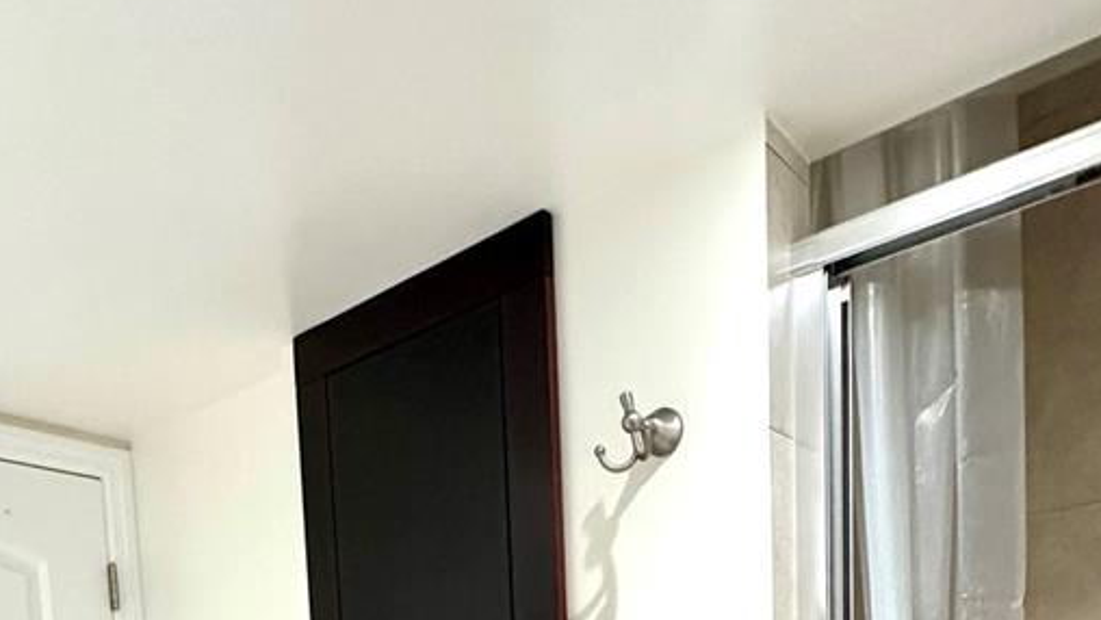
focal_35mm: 36
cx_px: 503
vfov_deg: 26.0
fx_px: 1051
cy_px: 884
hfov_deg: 55.2
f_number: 2.2
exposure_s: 1/120
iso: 250
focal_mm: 2.22
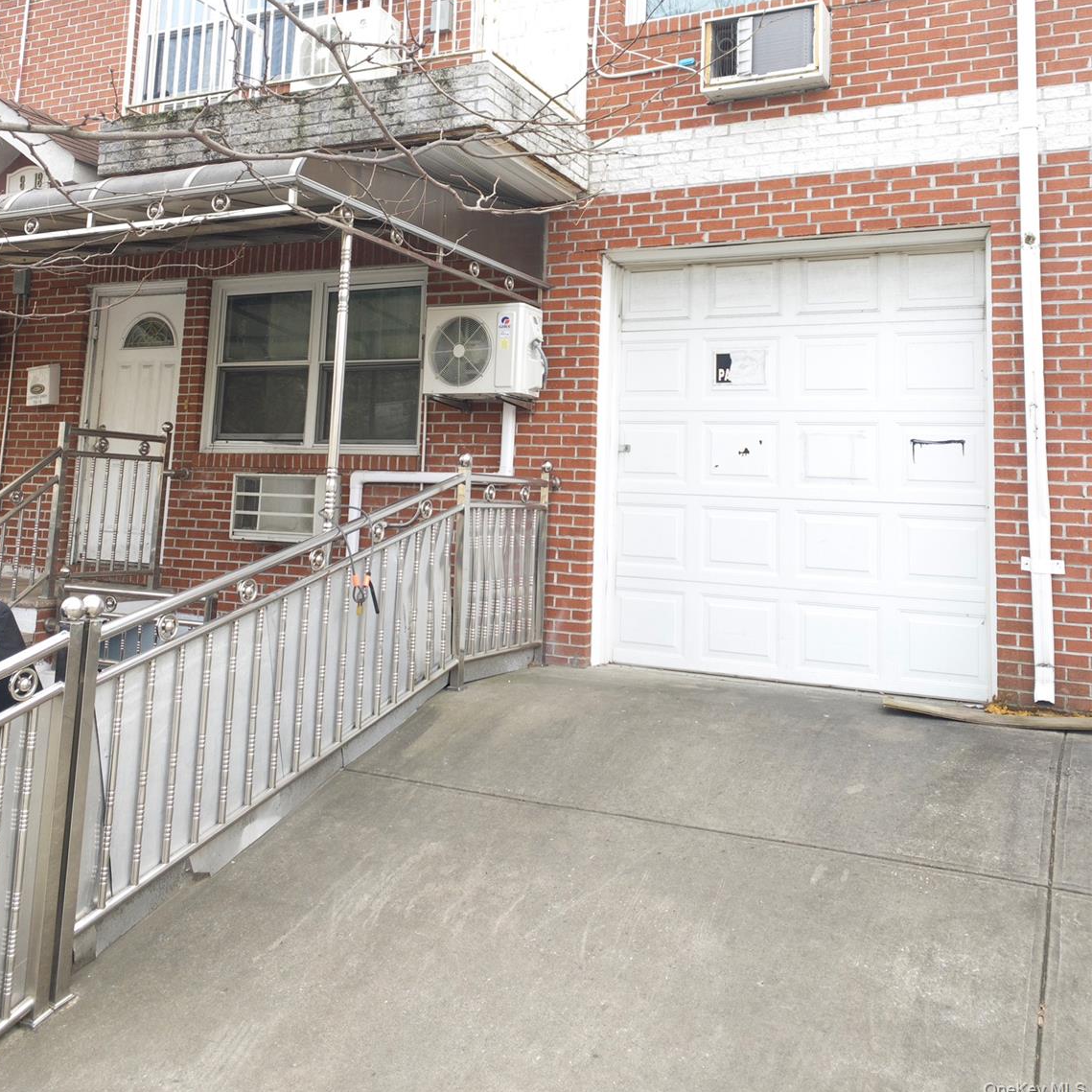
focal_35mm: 31
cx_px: 541
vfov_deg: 51.6
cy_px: 365
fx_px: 1106
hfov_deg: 52.5
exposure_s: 1/138
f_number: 1.8
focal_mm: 4.25
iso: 32
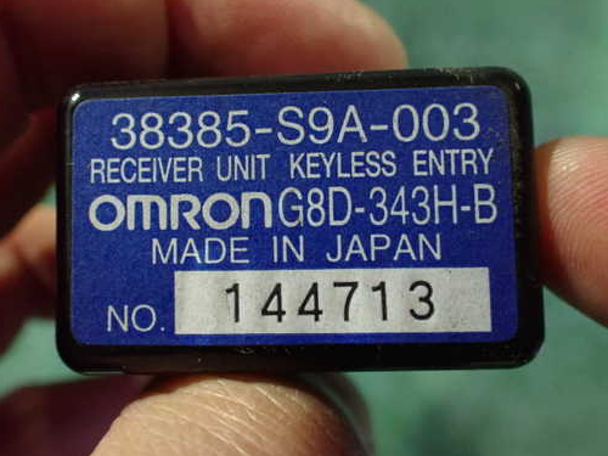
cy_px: 221
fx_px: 632
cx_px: 271
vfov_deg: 39.7
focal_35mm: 36
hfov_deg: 51.3
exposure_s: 1/30
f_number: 2.3
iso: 1250
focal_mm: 5.4
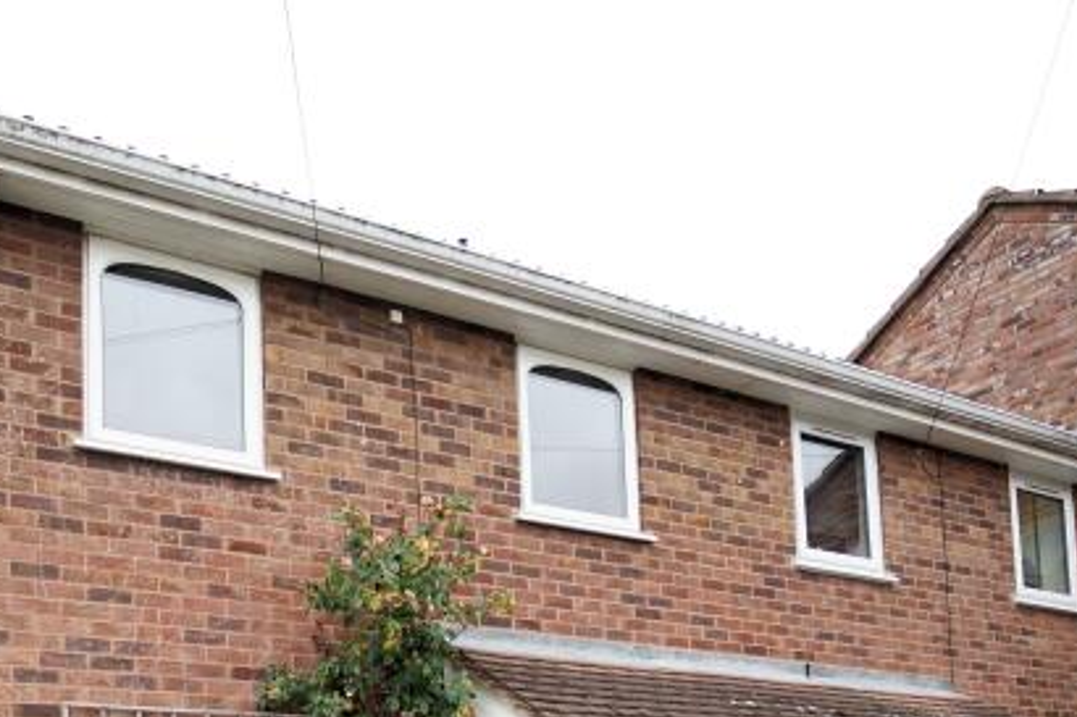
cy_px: 823
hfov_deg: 52.2
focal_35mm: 35
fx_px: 1047
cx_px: 276
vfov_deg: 32.4
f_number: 2.8
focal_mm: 14
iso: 100
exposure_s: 1/250
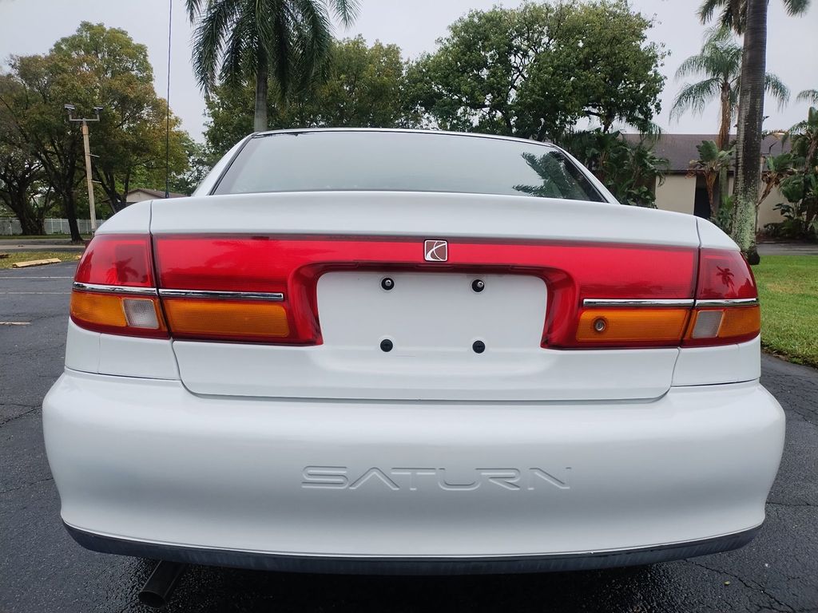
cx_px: 409
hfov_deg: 69.4
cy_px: 306
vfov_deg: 54.9
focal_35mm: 25
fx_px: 591
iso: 100
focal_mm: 4.71
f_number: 1.7
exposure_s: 1/1340
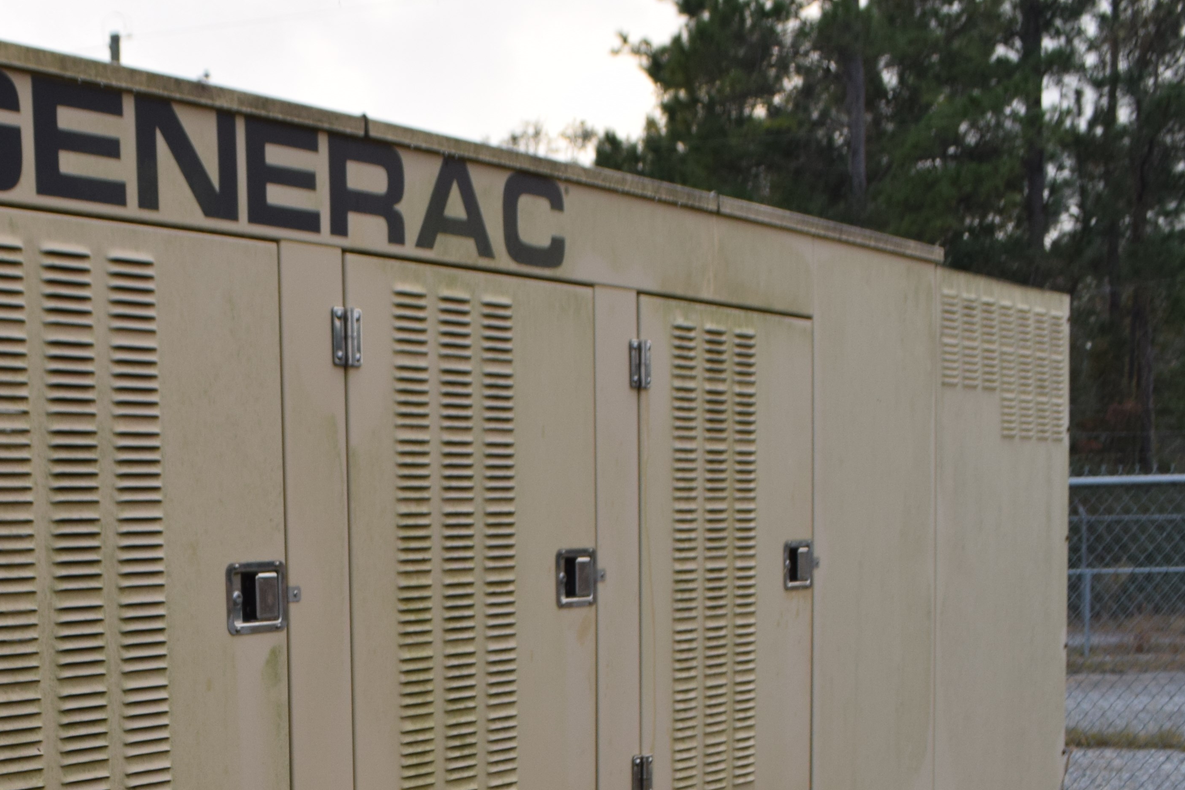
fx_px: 1909
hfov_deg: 33.0
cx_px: 151
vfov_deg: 22.7
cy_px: 724
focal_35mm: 58
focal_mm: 18
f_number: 5.6
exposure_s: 1/125
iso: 400
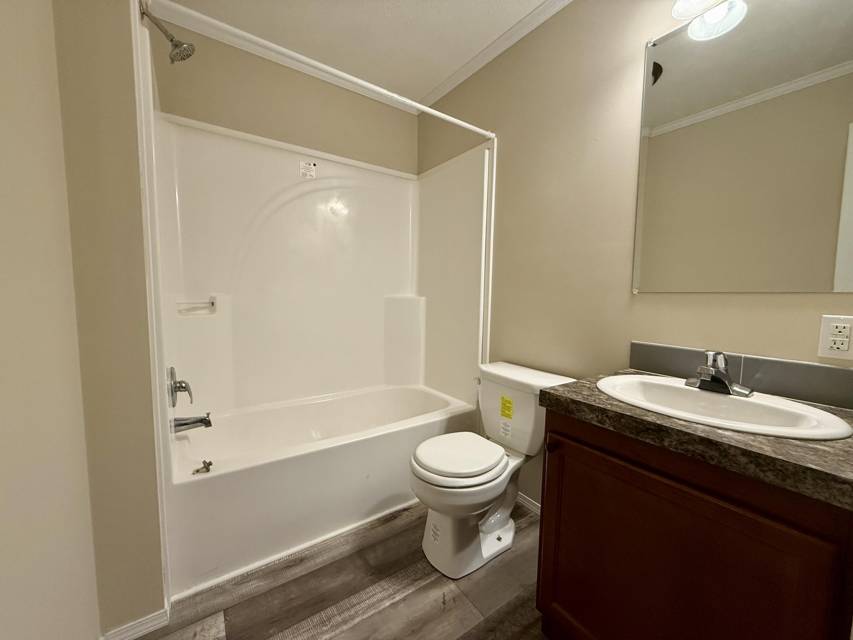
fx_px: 345
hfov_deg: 102.1
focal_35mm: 14
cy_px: 320
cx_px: 426
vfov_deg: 85.7
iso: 250
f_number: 2.2
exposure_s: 1/120
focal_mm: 2.22
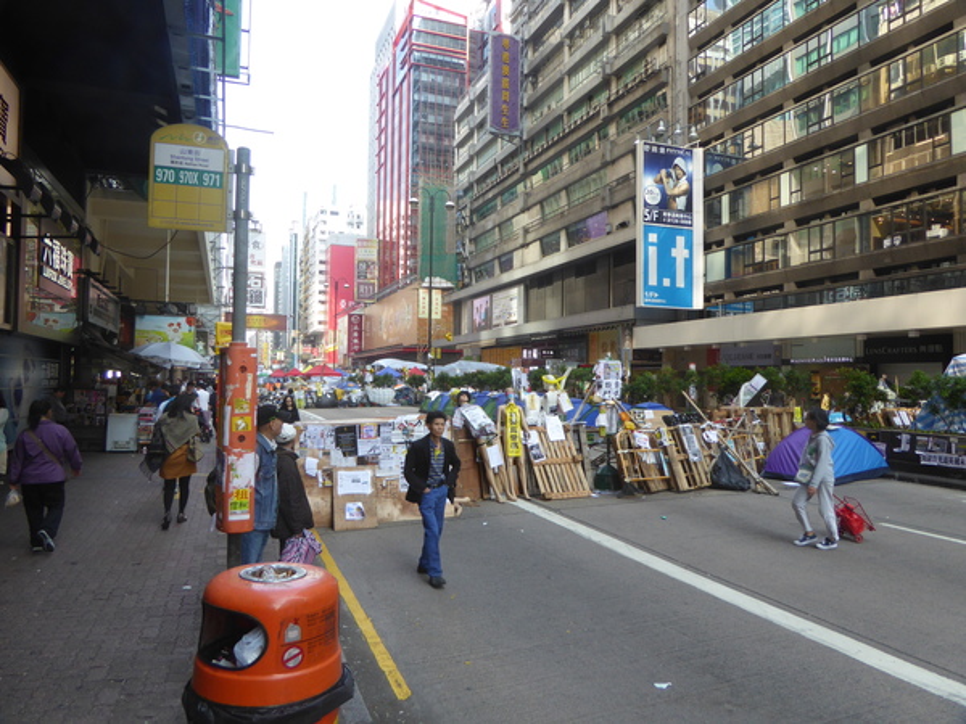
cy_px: 362
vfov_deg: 54.9
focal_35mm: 25
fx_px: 698
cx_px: 483
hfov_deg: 69.4
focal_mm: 4.3
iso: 100
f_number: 3.3
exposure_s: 1/160
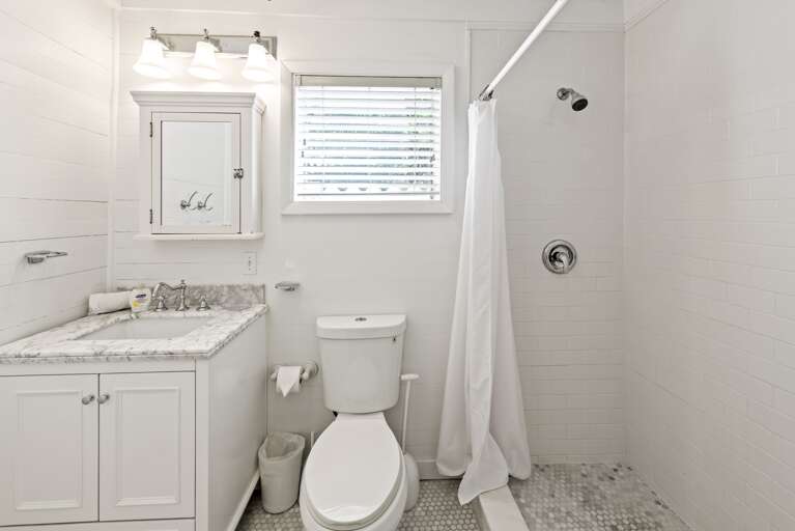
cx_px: 398
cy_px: 266
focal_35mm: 14
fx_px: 309
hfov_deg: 104.2
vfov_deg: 81.3
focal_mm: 14
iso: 100
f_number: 8
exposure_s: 1/6
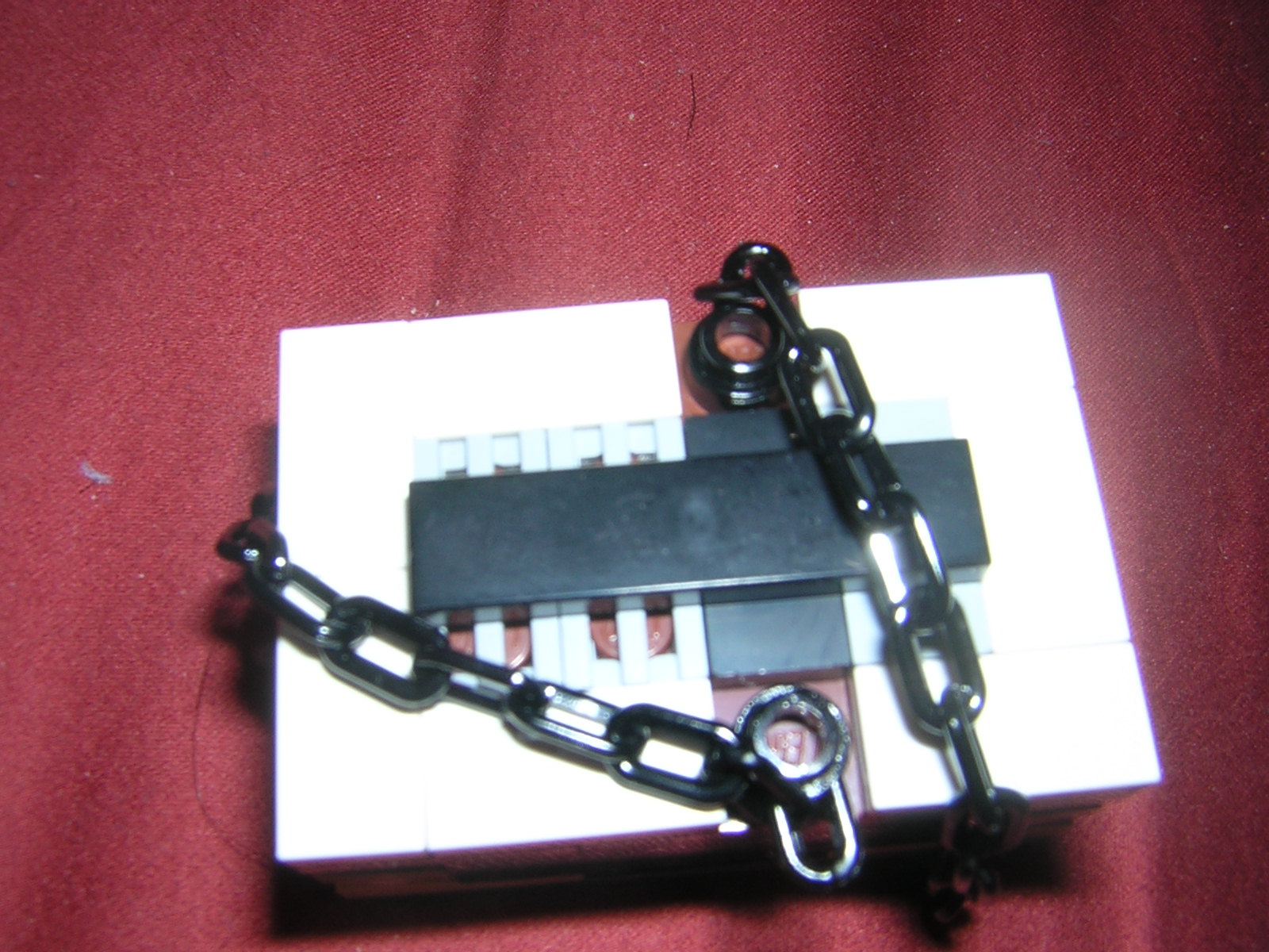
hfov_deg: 51.4
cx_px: 634
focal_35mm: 36
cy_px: 476
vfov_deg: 39.7
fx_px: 1320
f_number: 5.2
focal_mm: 4.7
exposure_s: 1/60.1
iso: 100
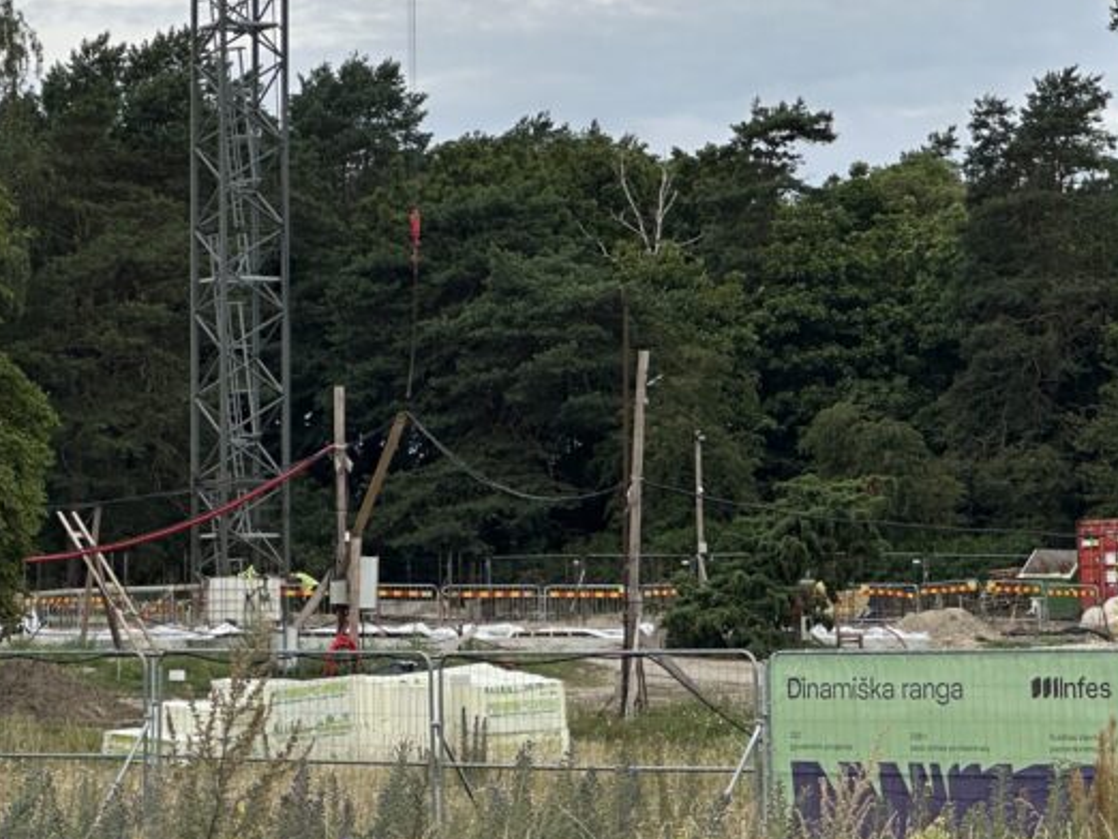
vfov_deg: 9.8
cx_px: 424
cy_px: 49
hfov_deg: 13.1
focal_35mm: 151
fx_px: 4879
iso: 32
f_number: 2.8
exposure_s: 1/1119
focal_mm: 9
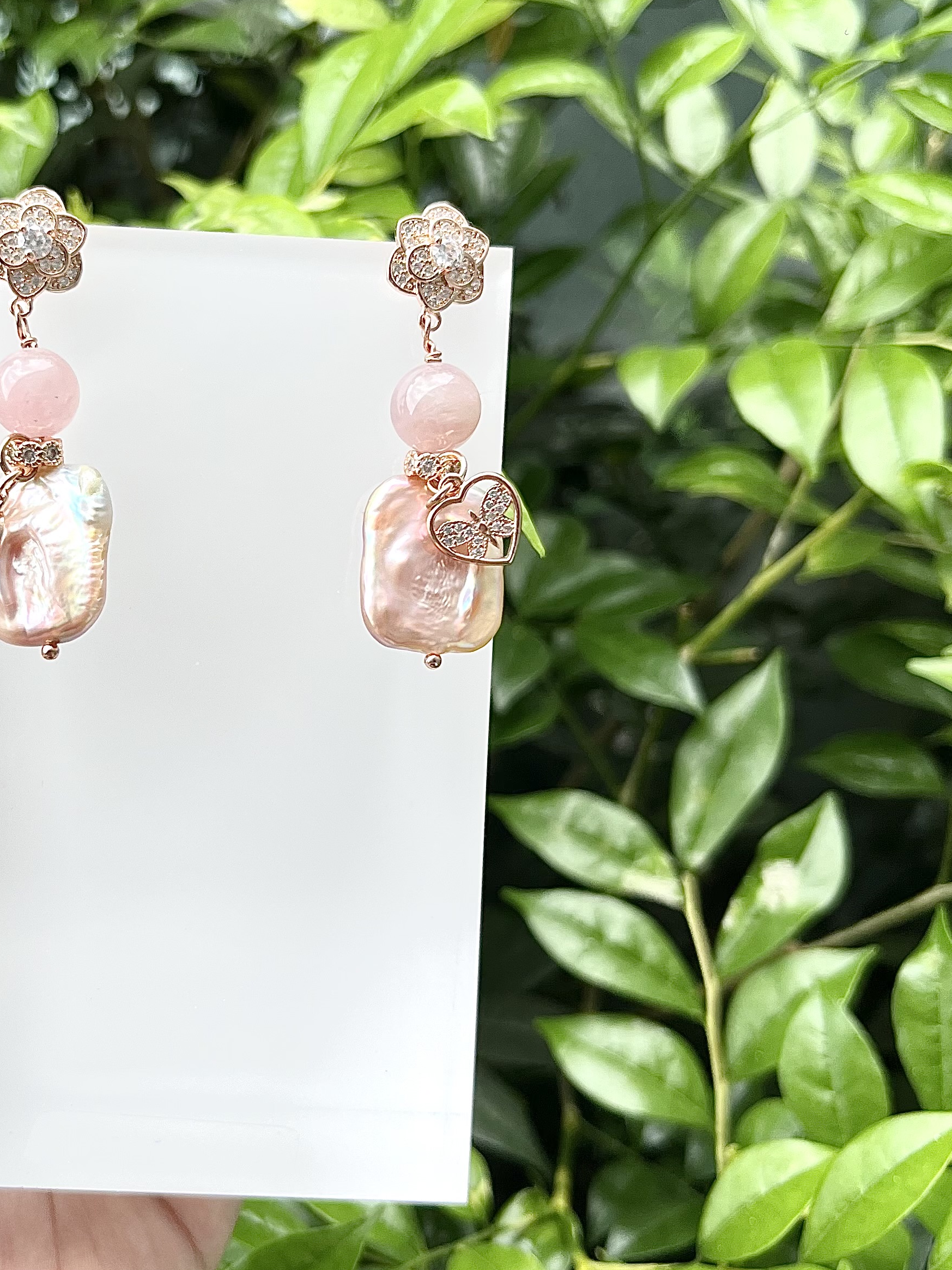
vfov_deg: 42.1
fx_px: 1650
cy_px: 606
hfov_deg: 31.6
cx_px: 238
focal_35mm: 45
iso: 50
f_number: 1.6
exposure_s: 1/766
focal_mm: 5.1
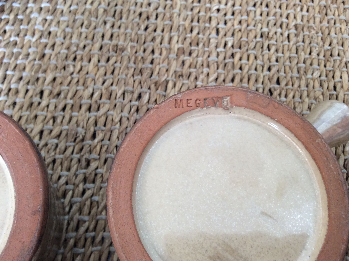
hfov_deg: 56.9
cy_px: 130
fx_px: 322
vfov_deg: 44.1
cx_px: 174
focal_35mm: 32
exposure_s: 1/25
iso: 80
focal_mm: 3.3
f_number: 2.4
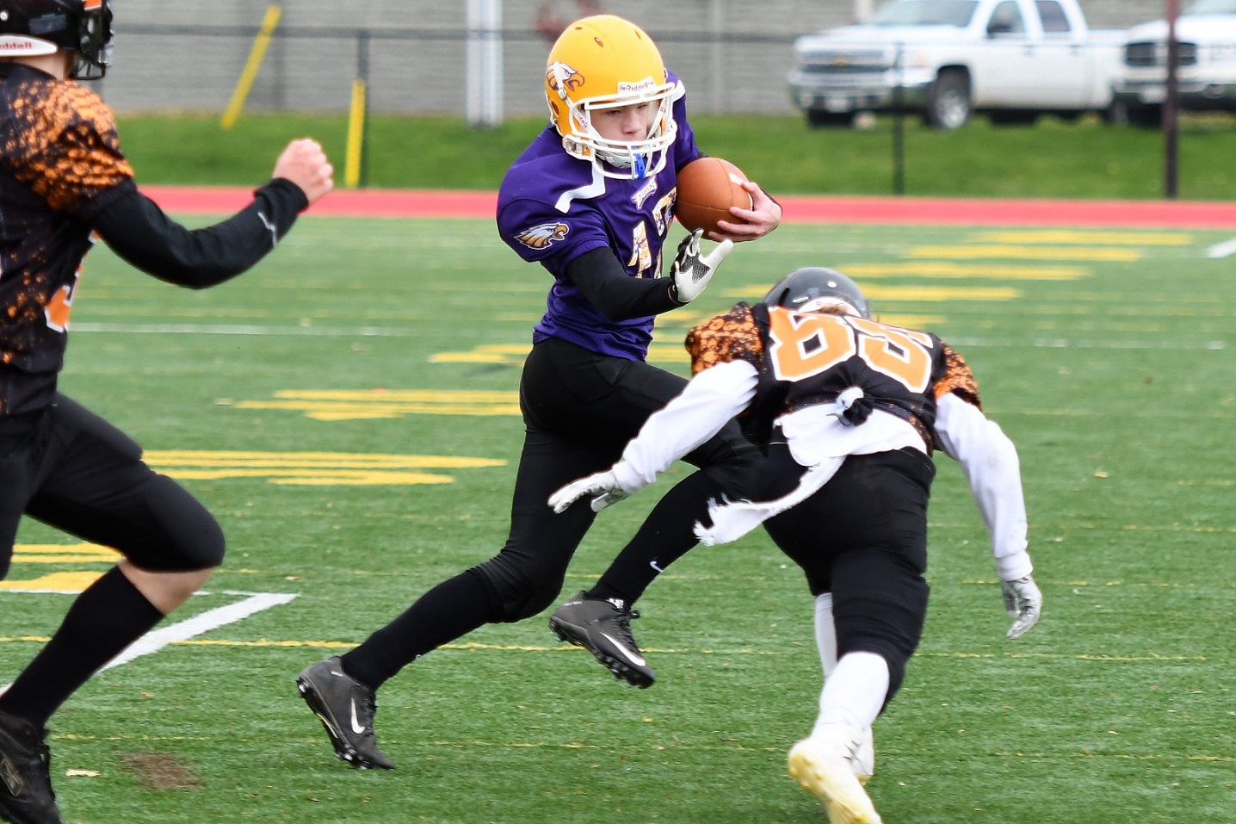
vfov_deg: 7.6
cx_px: 618
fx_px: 6179
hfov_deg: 11.4
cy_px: 412
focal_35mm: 180
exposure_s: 1/1000
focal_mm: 120
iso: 560
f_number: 2.8
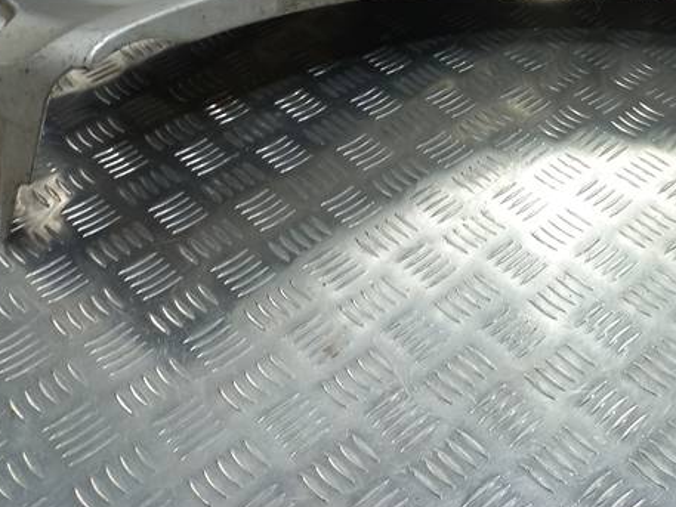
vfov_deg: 24.4
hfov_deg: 32.5
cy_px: -44
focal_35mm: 56
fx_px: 1094
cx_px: 617
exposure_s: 1/50
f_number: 1.8
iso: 64
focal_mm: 4.6
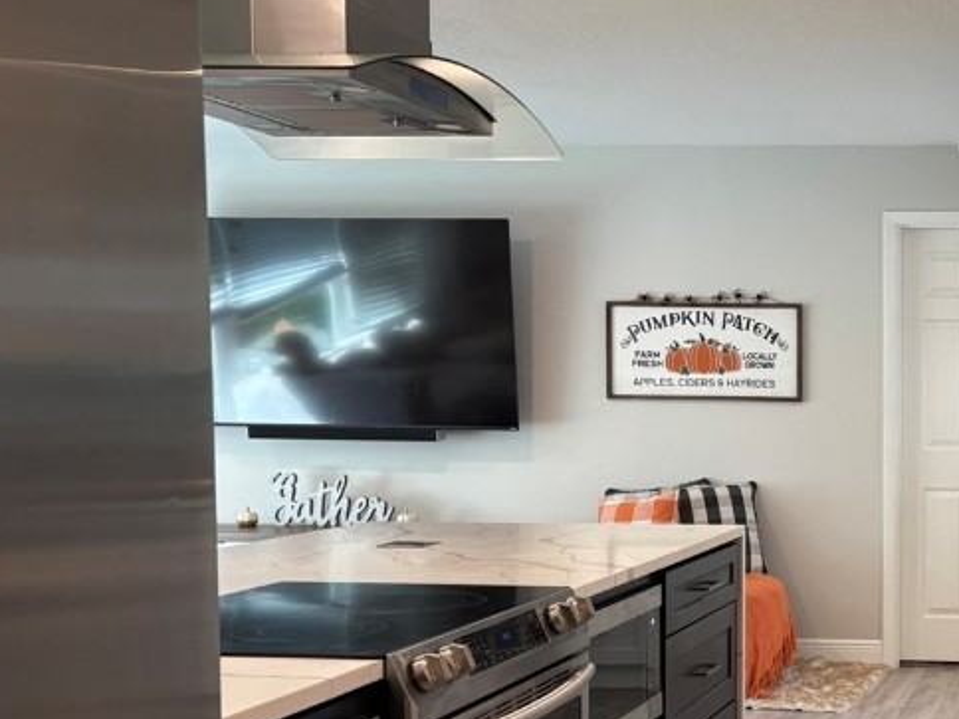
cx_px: 995
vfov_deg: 26.5
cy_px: 444
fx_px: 1524
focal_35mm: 55
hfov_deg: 31.8
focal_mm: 5.96
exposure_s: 1/120
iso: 100
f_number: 1.6
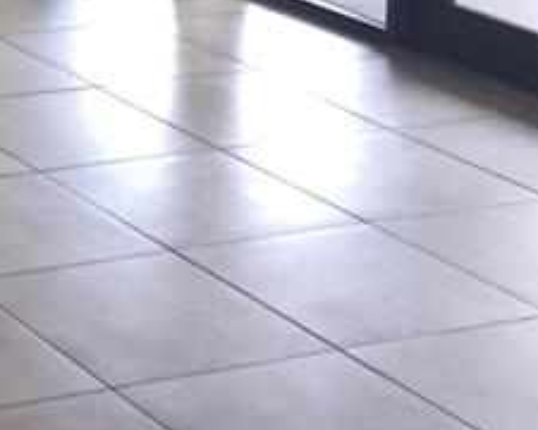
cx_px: -459
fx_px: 2054
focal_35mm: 129
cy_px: -349
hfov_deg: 13.3
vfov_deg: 11.1
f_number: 2.2
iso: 64
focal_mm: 4.15
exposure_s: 1/30
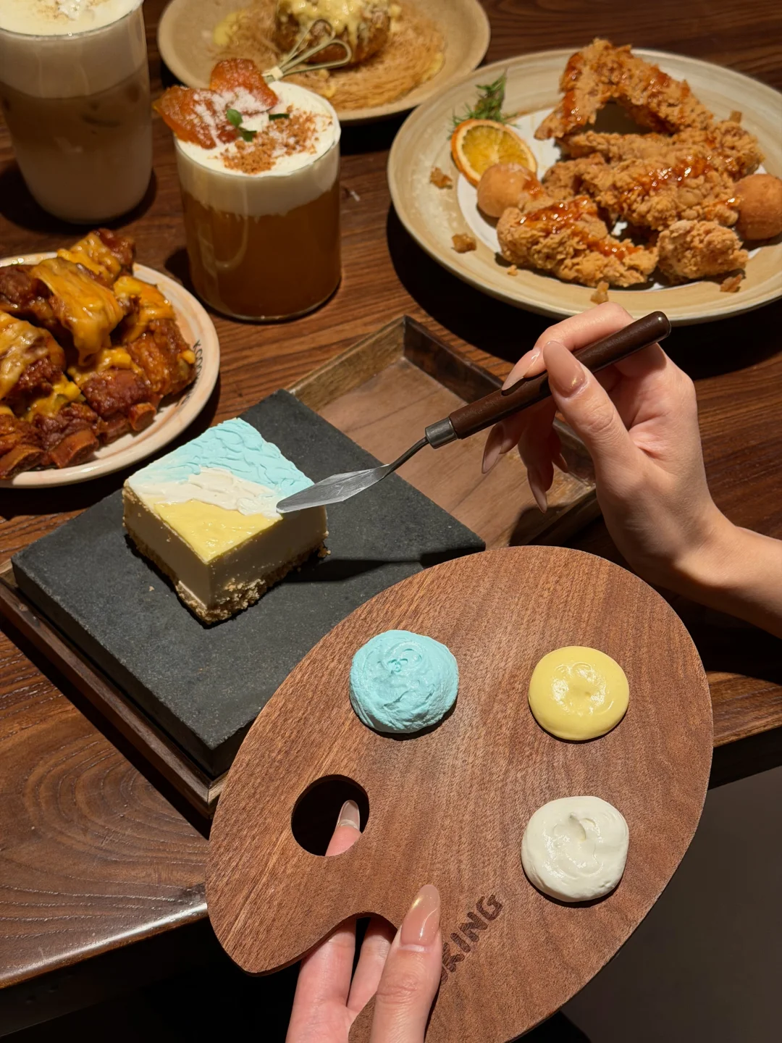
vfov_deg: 39.7
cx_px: 391
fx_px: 1446
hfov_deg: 30.3
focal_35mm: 48
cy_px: 522
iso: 100
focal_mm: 6.76
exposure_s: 1/50
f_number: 1.78
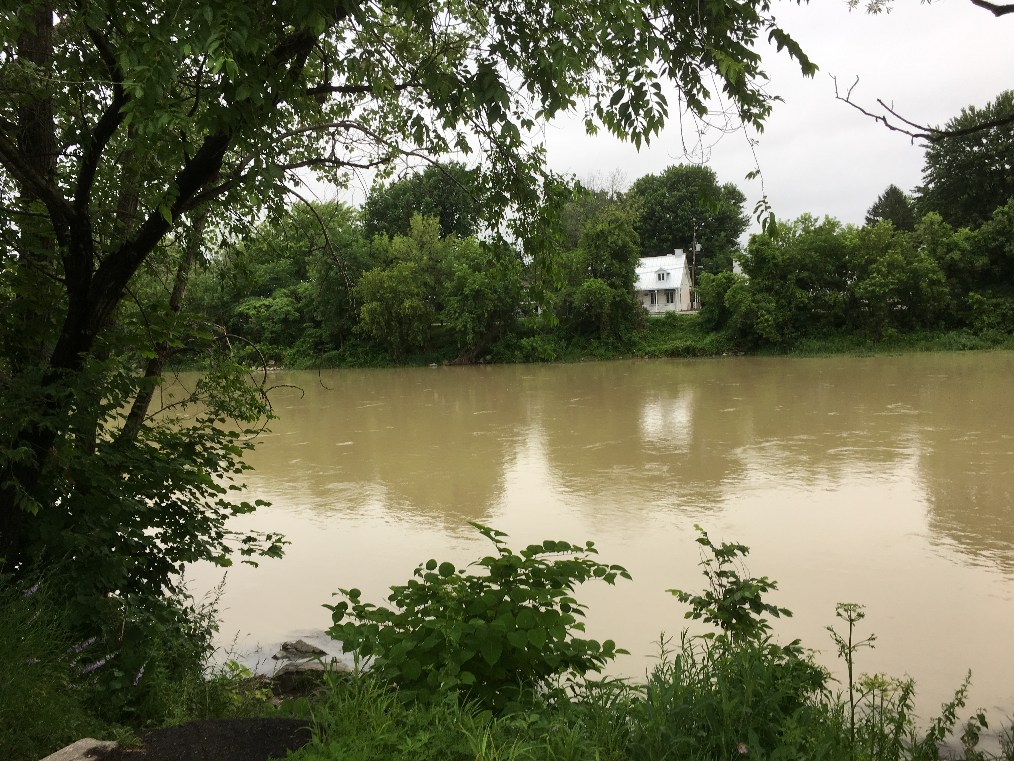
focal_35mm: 29
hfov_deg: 61.7
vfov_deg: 48.2
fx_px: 849
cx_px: 507
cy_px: 380
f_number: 2.2
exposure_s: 1/100
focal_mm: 4.15
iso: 25
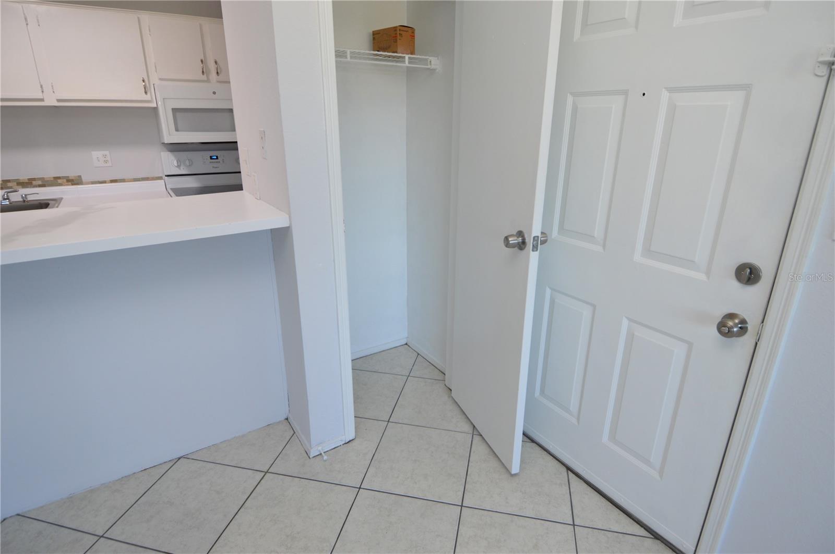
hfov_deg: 90.1
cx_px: 418
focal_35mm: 18
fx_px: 417
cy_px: 277
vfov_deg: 67.3
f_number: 4
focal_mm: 12
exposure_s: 1/60
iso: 500
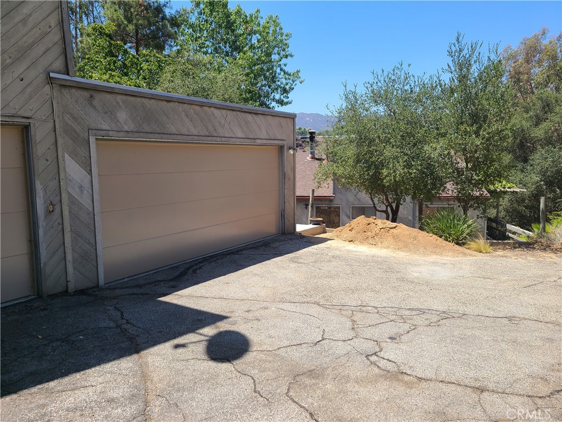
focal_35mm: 26
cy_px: 211
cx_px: 281
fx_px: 422
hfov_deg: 67.3
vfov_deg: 53.1
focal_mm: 5.4
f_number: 1.8
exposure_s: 1/1391
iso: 40
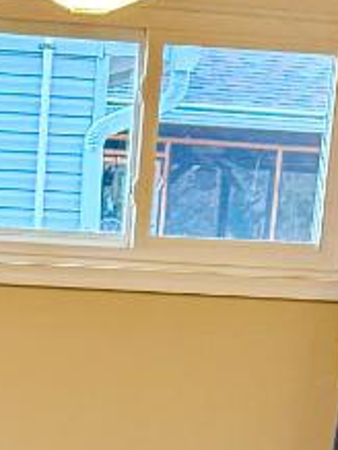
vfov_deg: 9.8
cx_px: -80
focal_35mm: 169
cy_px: 1197
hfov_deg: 8.7
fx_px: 2196
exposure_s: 1/60
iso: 320
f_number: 1.78
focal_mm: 6.76
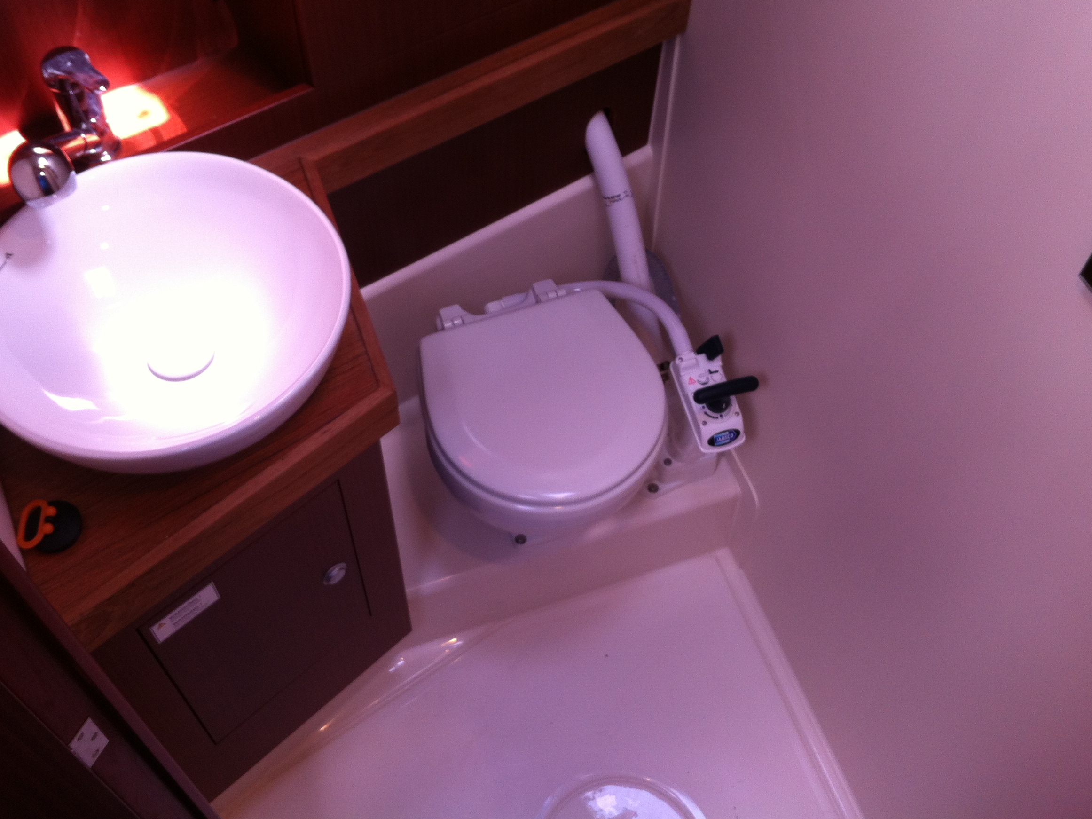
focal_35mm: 39
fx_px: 1230
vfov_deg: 36.8
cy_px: 370
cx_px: 542
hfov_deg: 47.9
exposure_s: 1/20
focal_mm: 3.85
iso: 80
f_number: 2.8
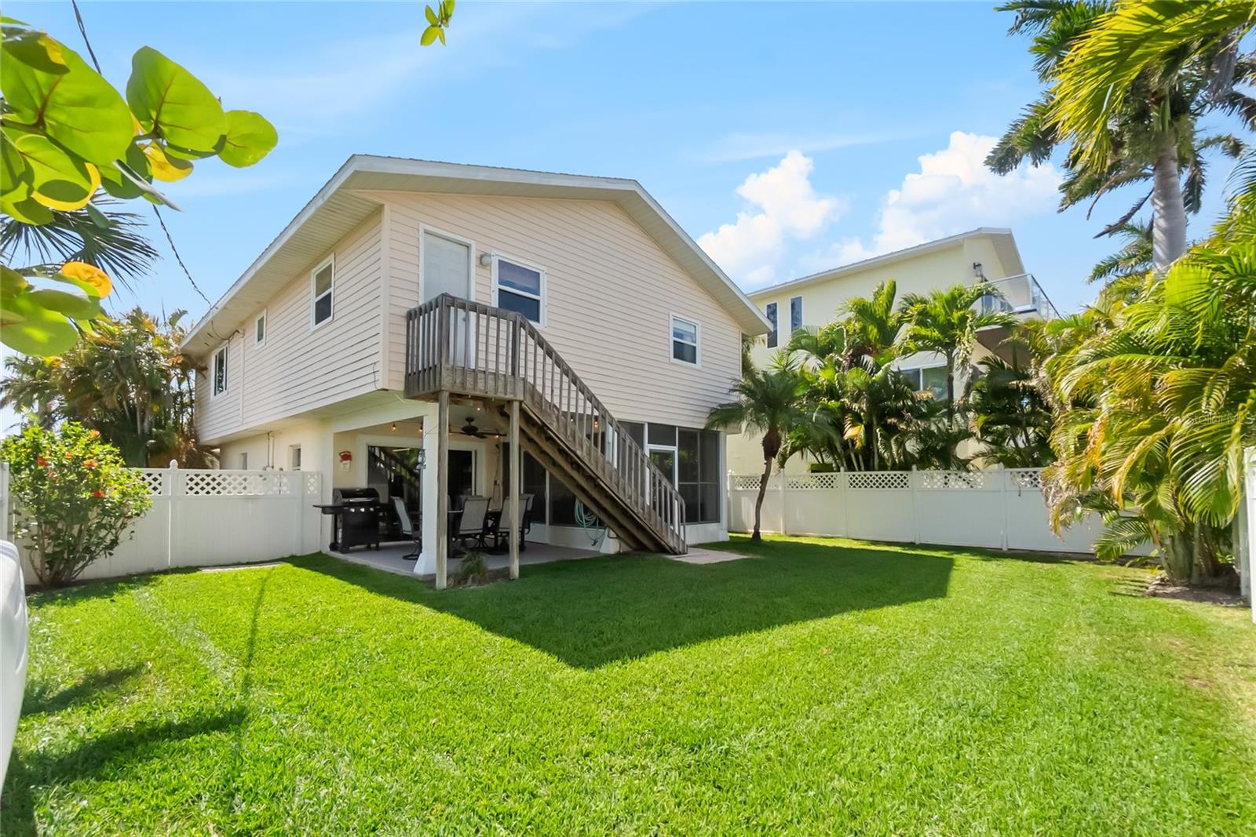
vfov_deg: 77.3
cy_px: 418
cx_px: 628
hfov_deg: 100.4
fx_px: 523
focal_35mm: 15
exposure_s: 1/1000
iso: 1600
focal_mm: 10
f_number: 8
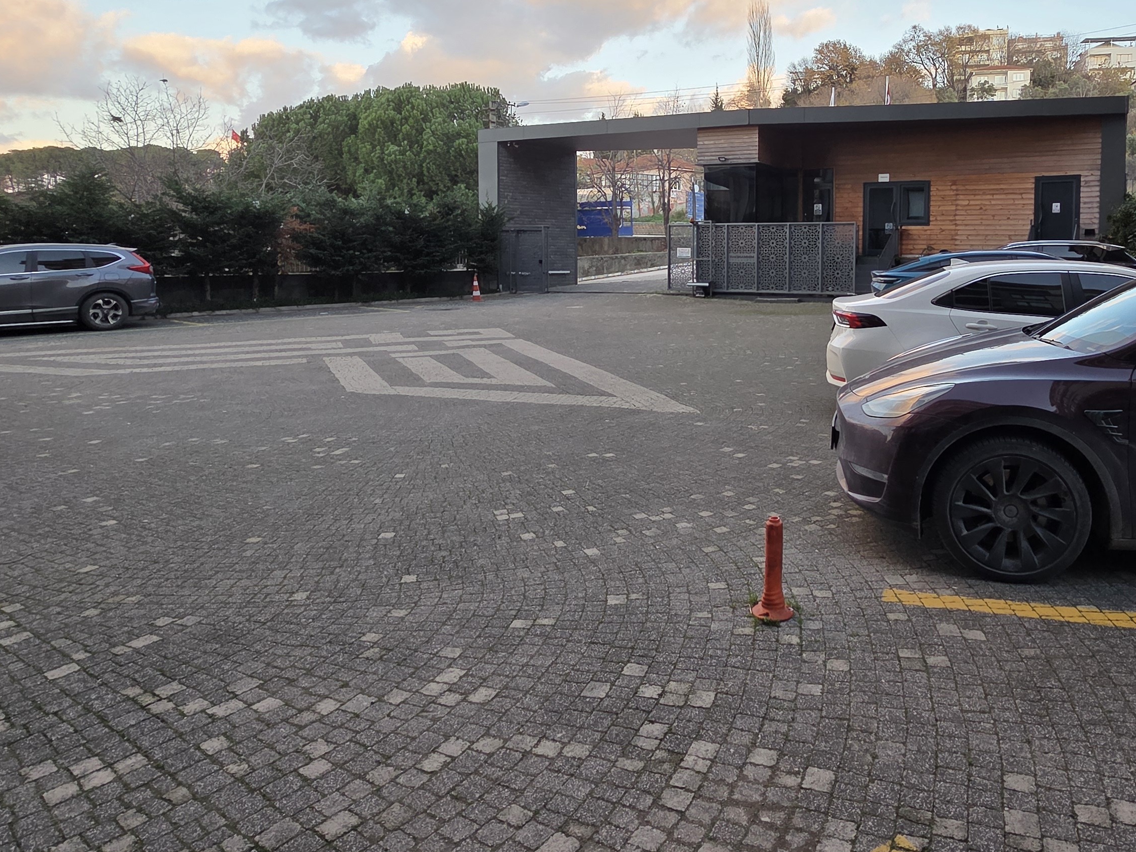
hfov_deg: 72.7
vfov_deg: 57.8
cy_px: 297
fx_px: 755
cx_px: 712
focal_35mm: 23
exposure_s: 1/136
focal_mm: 2.2
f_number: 2.2
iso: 50
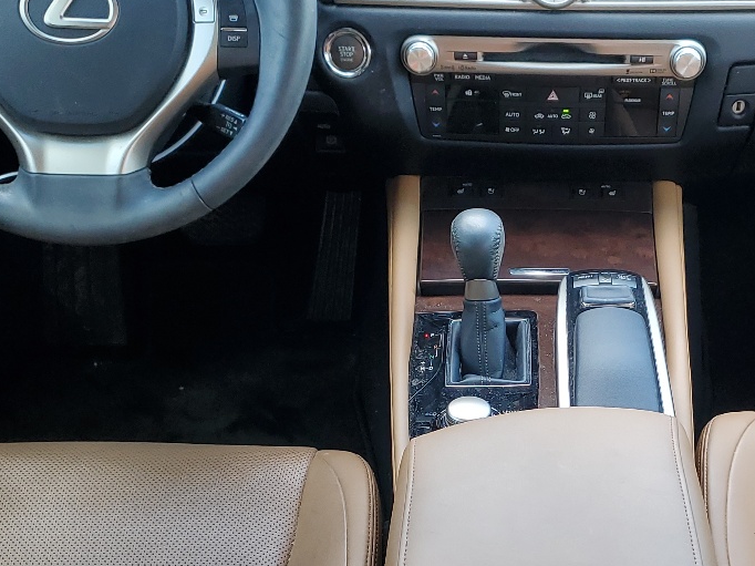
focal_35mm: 61
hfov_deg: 31.2
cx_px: 559
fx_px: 1330
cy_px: 372
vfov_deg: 23.9
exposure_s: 1/120
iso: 54
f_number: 1.5
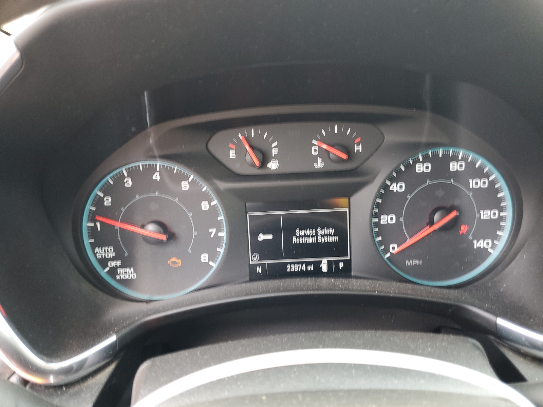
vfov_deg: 53.1
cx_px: 272
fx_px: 408
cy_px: 204
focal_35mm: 26
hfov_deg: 67.3
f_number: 1.5
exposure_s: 1/60.2
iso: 81
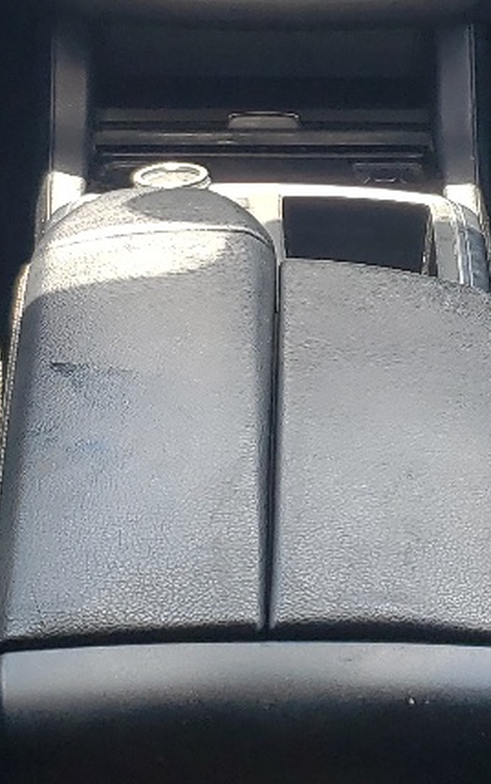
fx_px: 2202
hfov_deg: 12.7
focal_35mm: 103
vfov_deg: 20.1
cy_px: 231
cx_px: 284
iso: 50
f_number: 1.5
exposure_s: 1/303
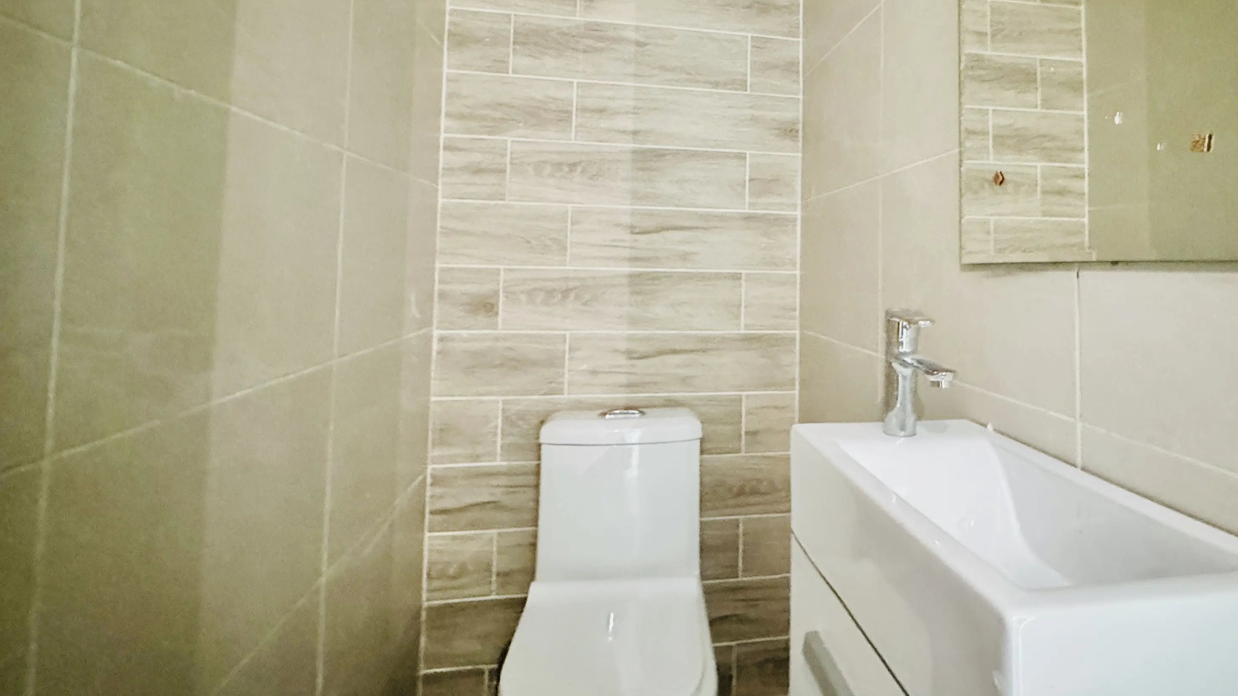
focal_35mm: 21
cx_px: 753
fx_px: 689
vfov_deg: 52.6
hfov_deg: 82.7
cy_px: 235
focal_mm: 2.22
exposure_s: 1/40
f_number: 2.2
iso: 1250
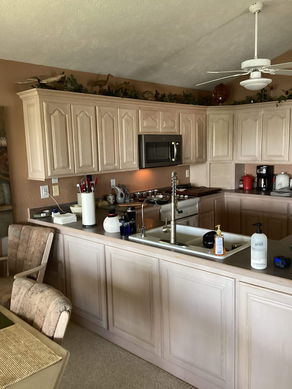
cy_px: 194
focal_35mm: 31
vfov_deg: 58.4
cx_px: 146
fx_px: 349
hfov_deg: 45.4
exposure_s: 1/60
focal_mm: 3.3
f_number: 2.4
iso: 320
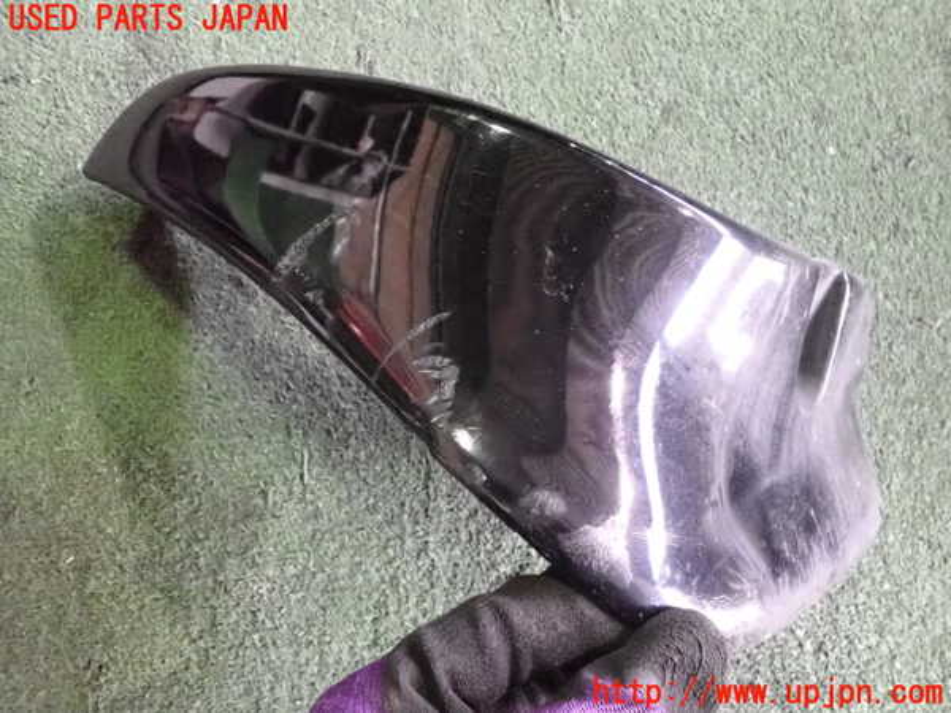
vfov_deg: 46.8
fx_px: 824
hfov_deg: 60.0
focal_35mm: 30
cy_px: 356
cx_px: 476
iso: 5000
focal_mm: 5.4
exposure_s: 1/250
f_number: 2.3
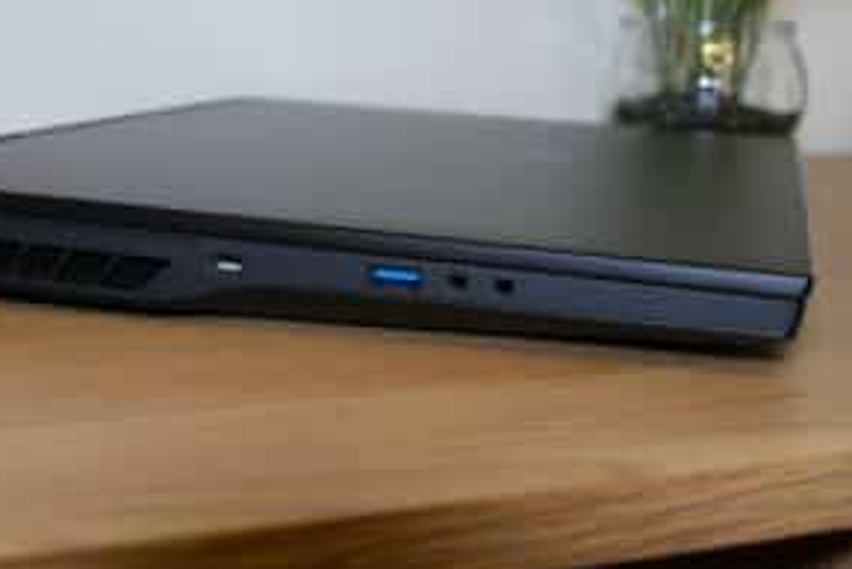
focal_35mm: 62
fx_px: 1468
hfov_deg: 32.1
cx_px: 298
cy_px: 262
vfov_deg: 21.9
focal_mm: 46
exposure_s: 1/50
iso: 3200
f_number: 10
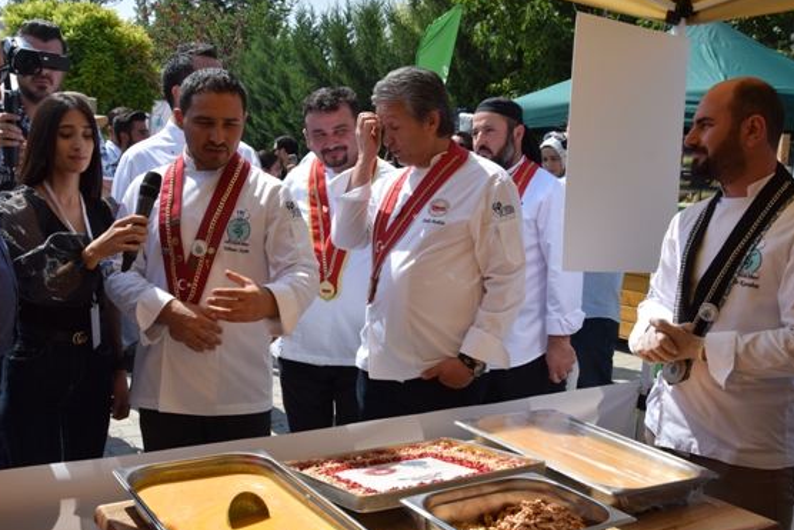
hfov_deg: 50.5
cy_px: 285
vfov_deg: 35.1
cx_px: 343
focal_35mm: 38
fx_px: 838
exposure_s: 1/320
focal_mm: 22
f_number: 9
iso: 200
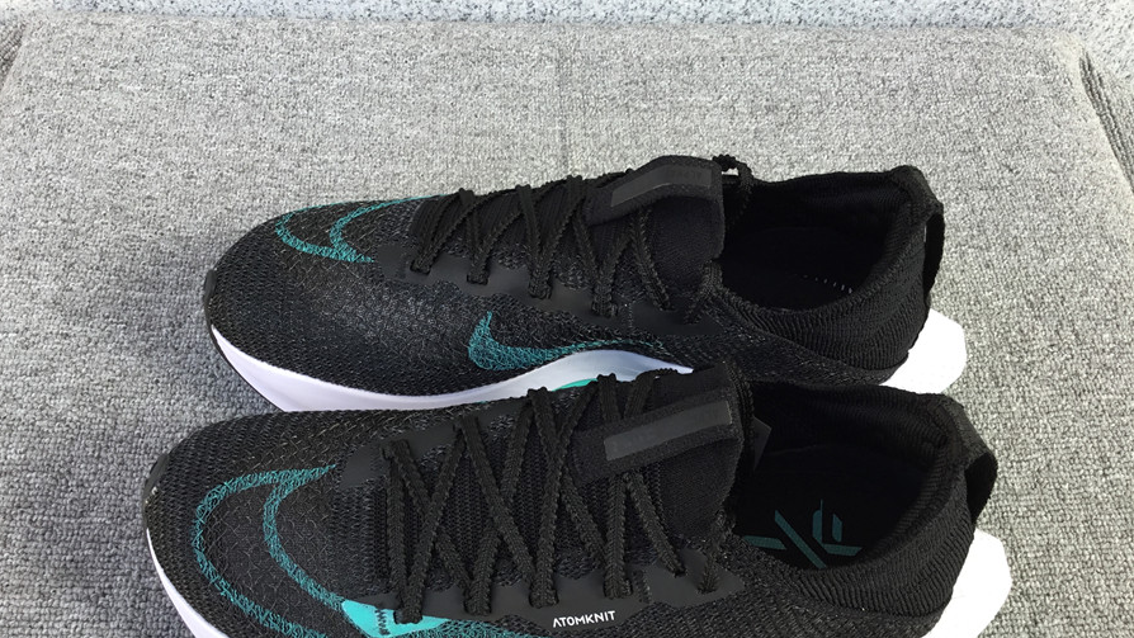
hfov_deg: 58.0
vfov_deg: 34.5
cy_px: 387
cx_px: 564
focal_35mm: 34
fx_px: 1022
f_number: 2.4
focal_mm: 3.3
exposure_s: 1/100
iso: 25
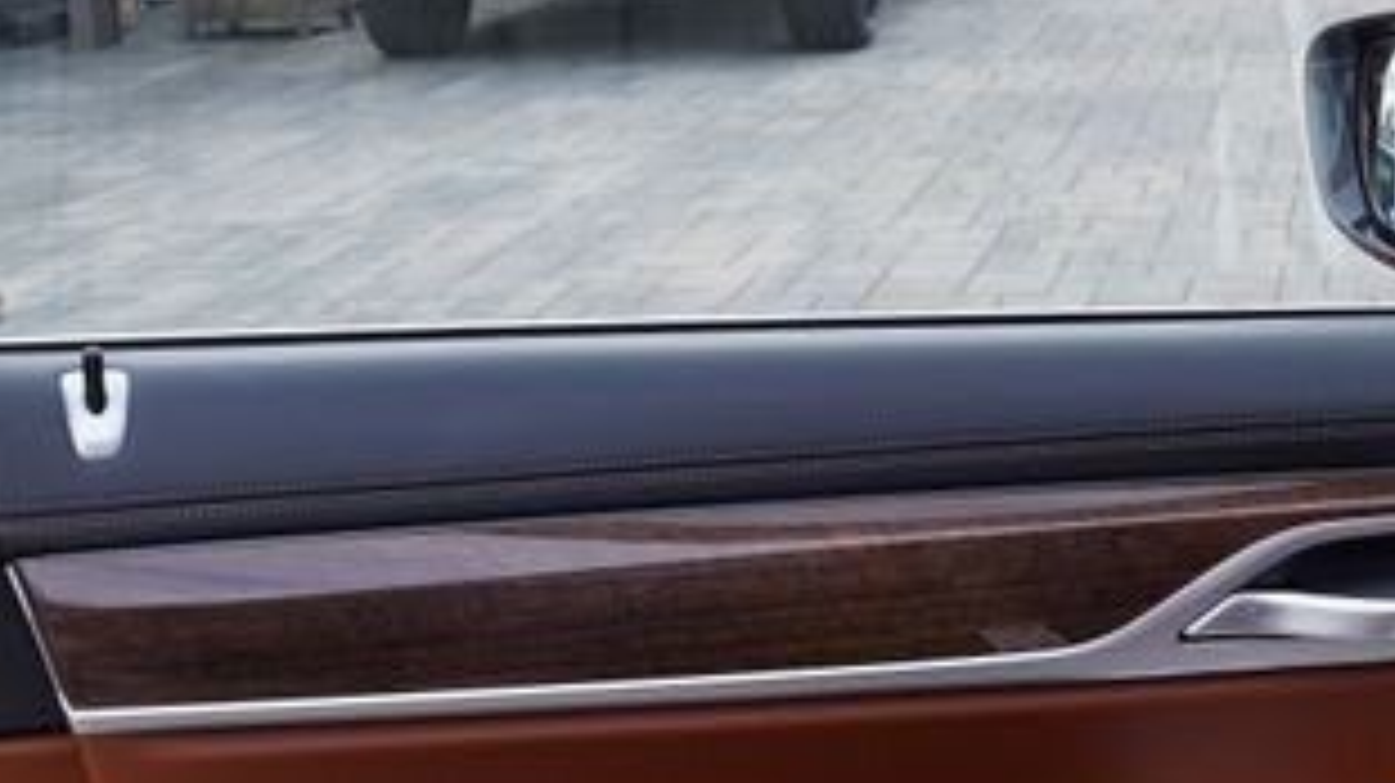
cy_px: 506
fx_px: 3069
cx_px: 788
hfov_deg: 25.6
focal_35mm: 83
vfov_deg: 14.5
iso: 100
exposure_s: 1/125
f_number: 5.6
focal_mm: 24
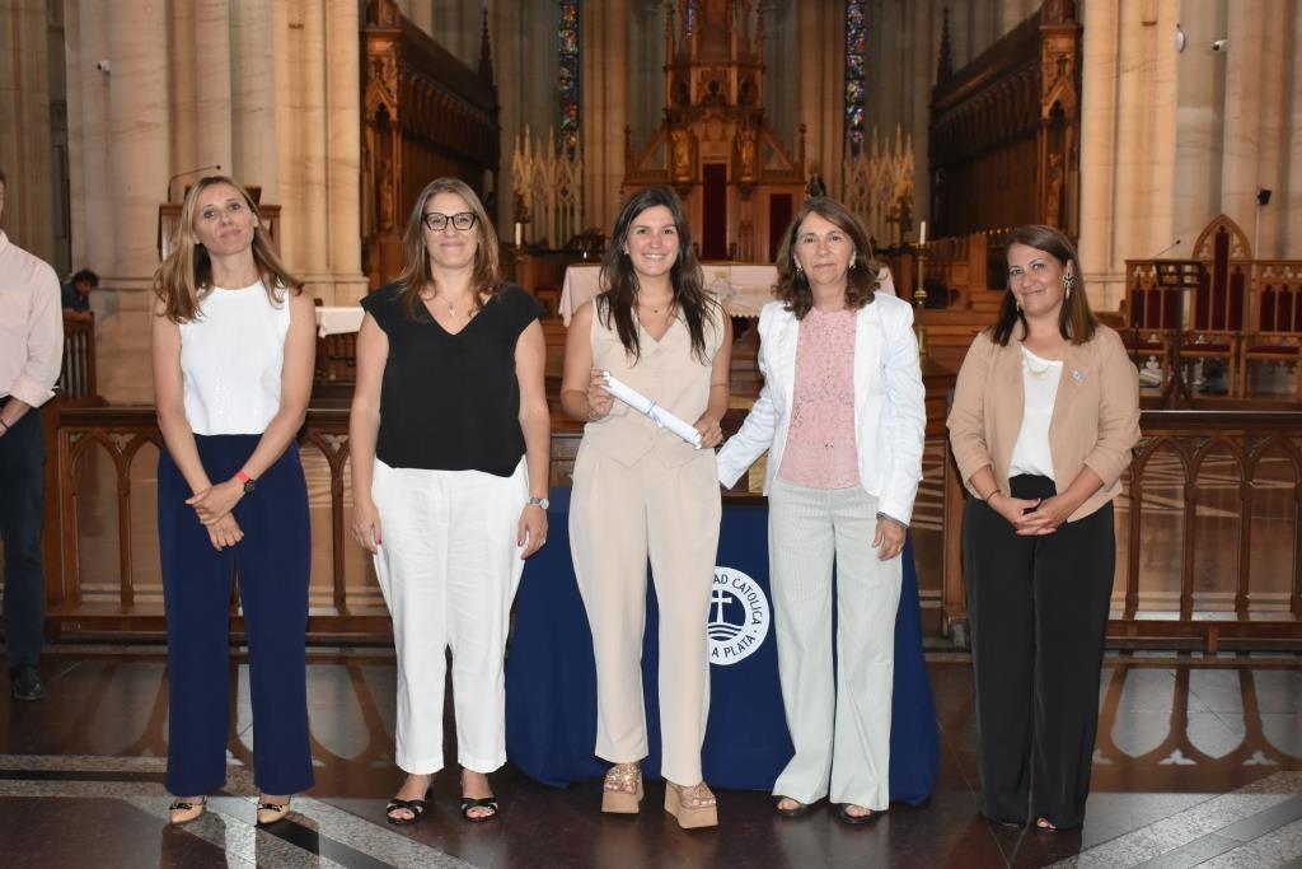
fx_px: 1736
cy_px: 434
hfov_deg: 41.1
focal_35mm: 48
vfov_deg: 28.1
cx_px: 651
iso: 1600
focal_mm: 32
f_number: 5.6
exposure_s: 1/60
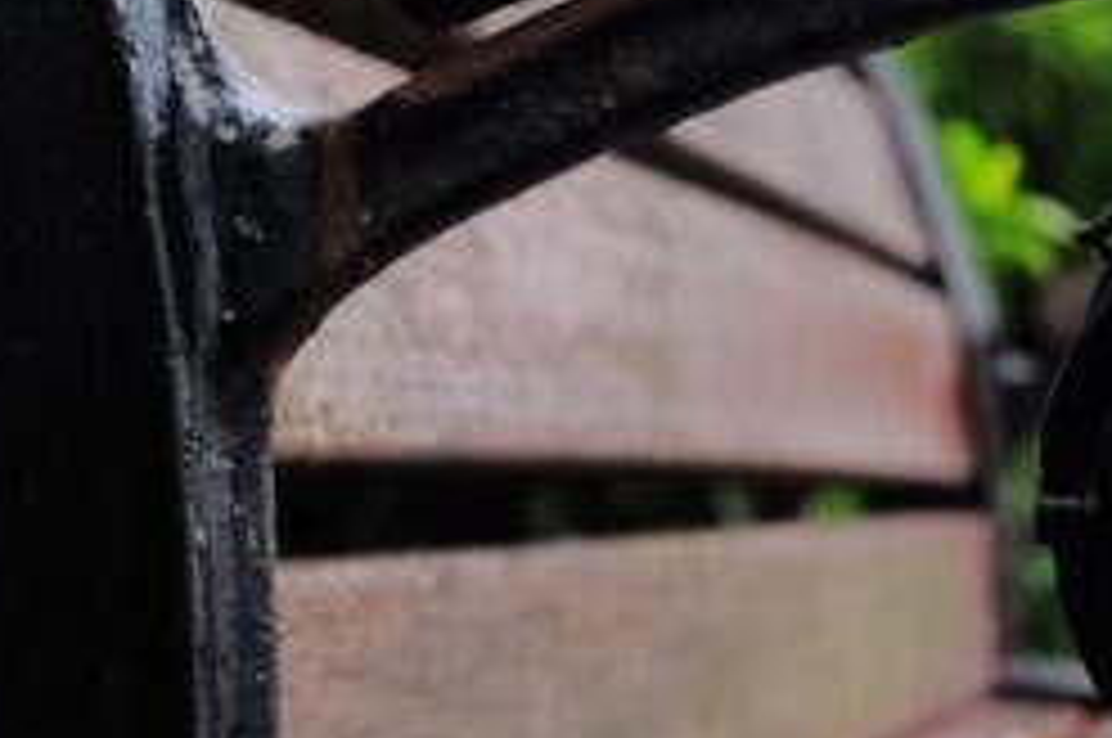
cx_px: 1409
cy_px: 180
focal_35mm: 146
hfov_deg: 13.6
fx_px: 4504
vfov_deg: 9.4
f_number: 4
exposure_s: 1/750
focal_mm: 33
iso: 1600
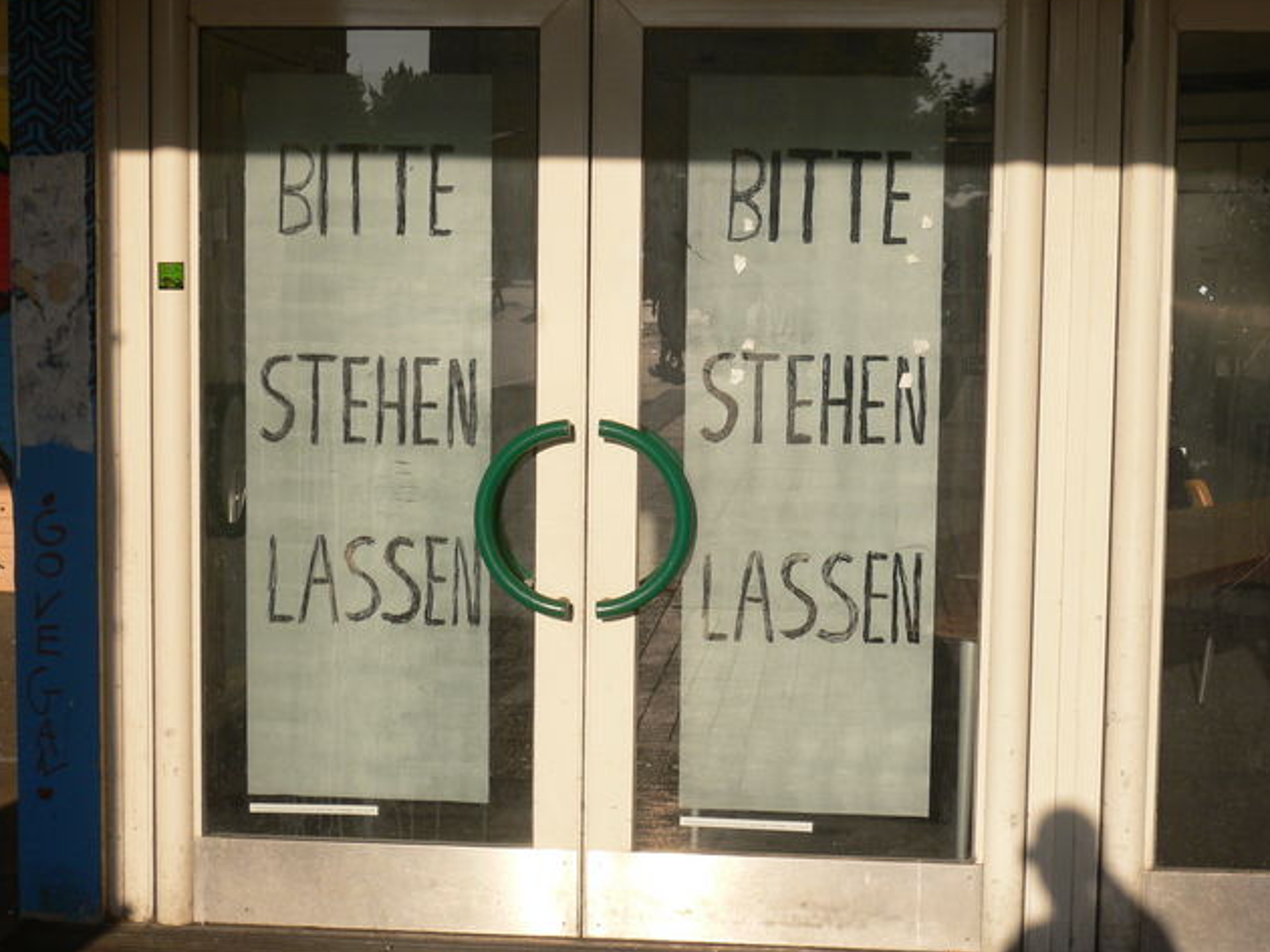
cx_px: 637
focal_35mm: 62
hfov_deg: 31.2
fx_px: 2274
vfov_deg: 23.6
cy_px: 470
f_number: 7.5
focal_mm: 10.1
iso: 80
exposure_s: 1/250
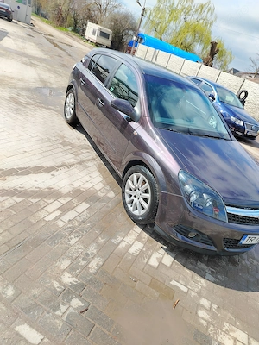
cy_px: 172
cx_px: 130
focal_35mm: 24
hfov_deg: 56.8
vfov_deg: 71.6
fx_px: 239
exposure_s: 1/689
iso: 100
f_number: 1.75
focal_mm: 5.25
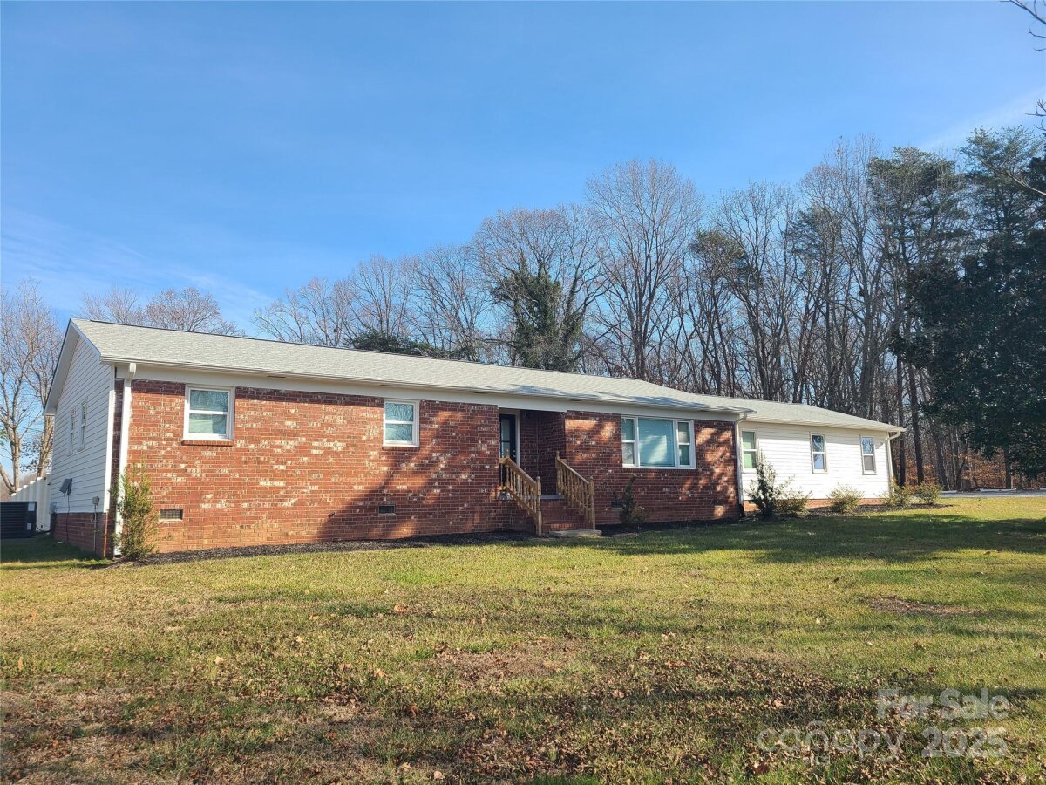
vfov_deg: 53.1
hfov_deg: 67.3
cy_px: 392
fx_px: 786
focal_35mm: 26
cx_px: 523
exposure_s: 1/1208
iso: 40
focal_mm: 5.4
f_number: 1.8
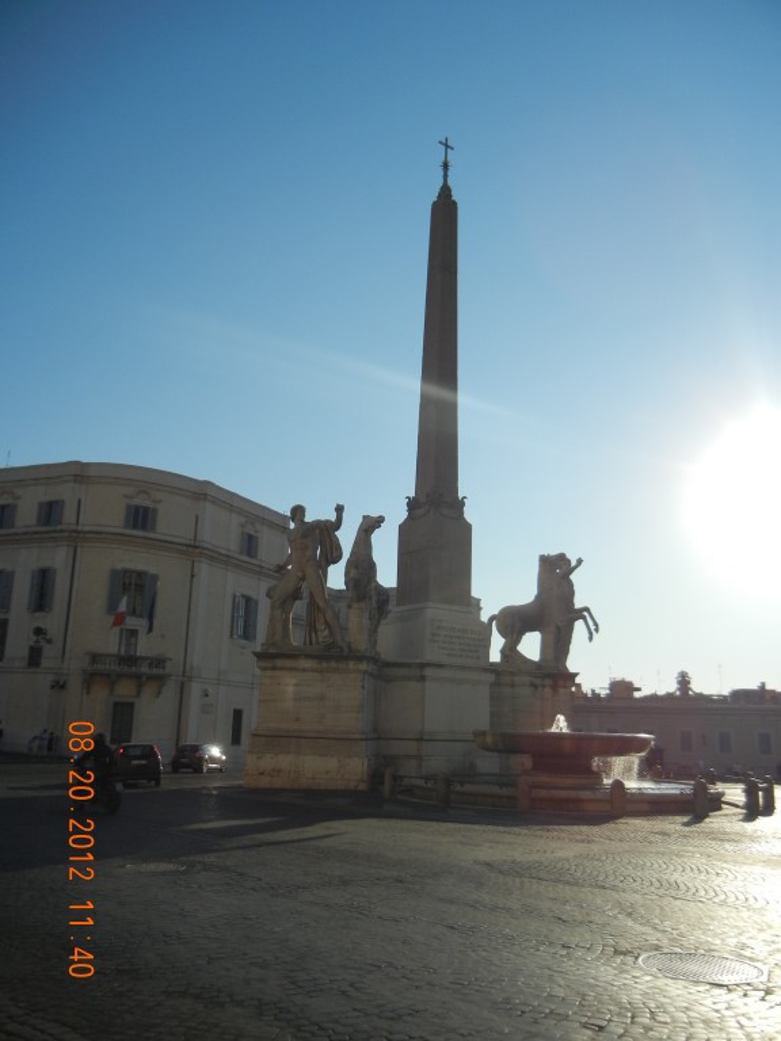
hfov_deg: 46.8
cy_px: 520
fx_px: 902
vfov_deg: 60.0
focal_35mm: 30
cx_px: 390
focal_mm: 5.4
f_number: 7
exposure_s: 1/732
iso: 160
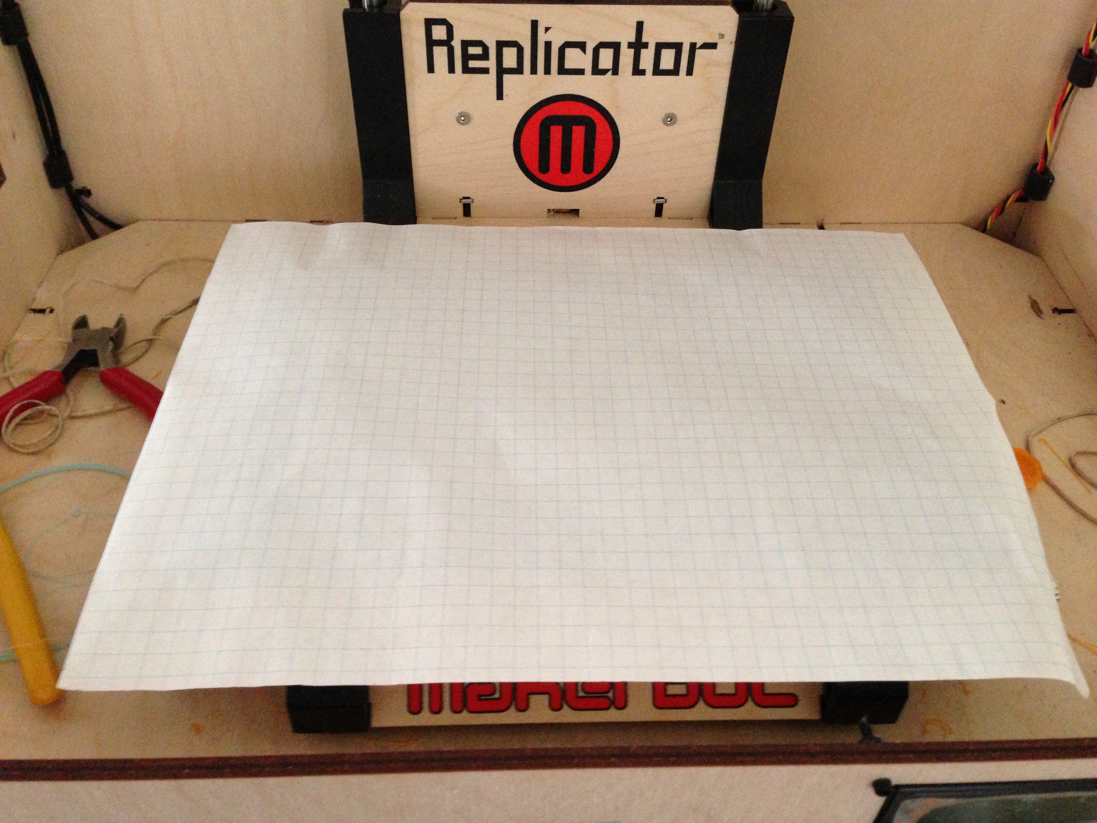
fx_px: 1046
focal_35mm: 33
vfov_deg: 42.9
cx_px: 548
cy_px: 412
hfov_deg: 55.4
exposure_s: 1/20
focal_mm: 4.13
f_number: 2.4
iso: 400
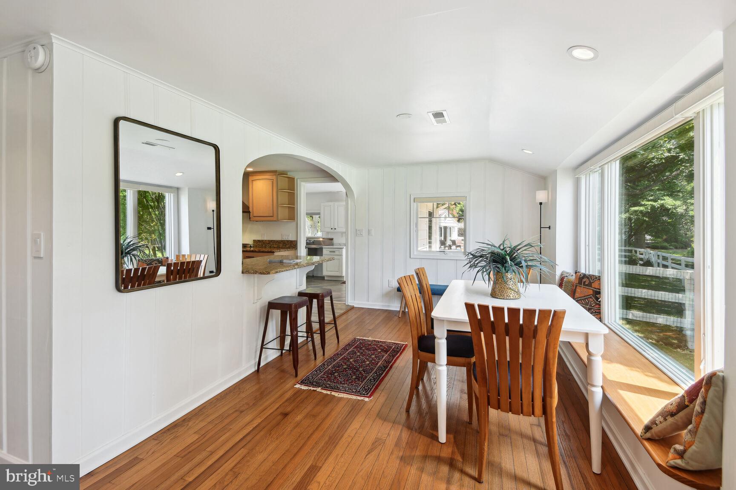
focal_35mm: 16
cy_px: 245
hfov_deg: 96.7
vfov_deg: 73.7
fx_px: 327
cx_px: 368
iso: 200
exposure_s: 1/15
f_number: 8
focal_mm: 16
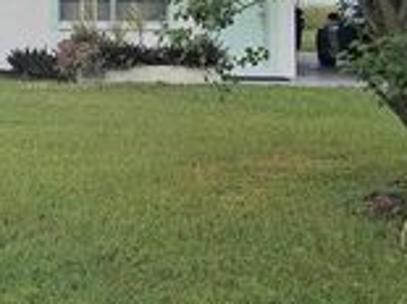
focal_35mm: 84
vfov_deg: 17.0
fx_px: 987
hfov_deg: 22.4
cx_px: 0
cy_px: -25
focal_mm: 3.98
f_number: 1.8
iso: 25
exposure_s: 1/589
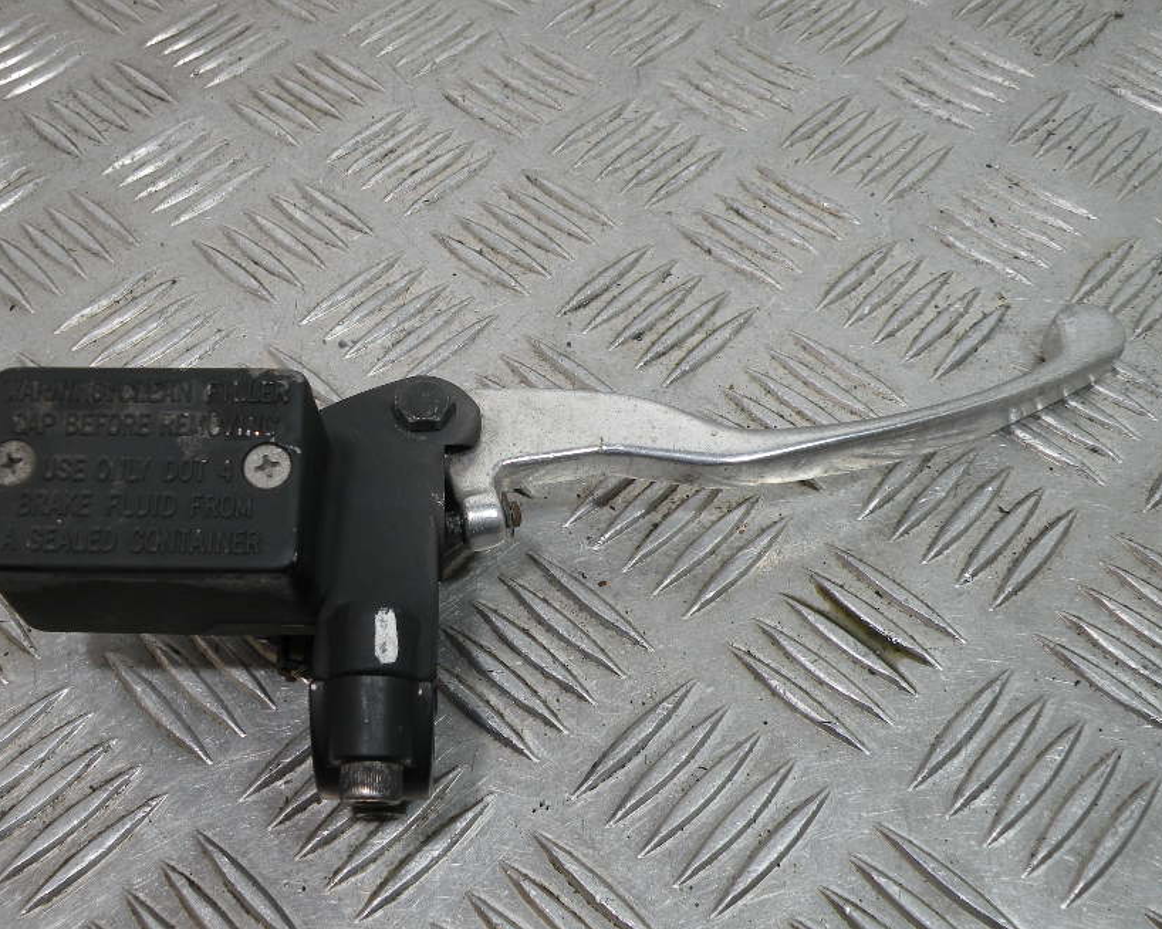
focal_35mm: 33
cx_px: 474
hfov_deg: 53.9
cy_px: 464
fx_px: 1135
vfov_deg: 44.5
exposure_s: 1/77.1
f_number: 3.2
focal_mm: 4.7
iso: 64
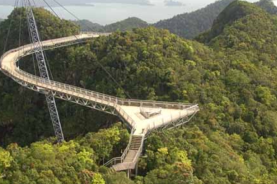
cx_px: 147
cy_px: 83
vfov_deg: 27.4
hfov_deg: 40.4
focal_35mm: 49
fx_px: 376
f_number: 9
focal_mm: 22
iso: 400
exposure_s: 1/125
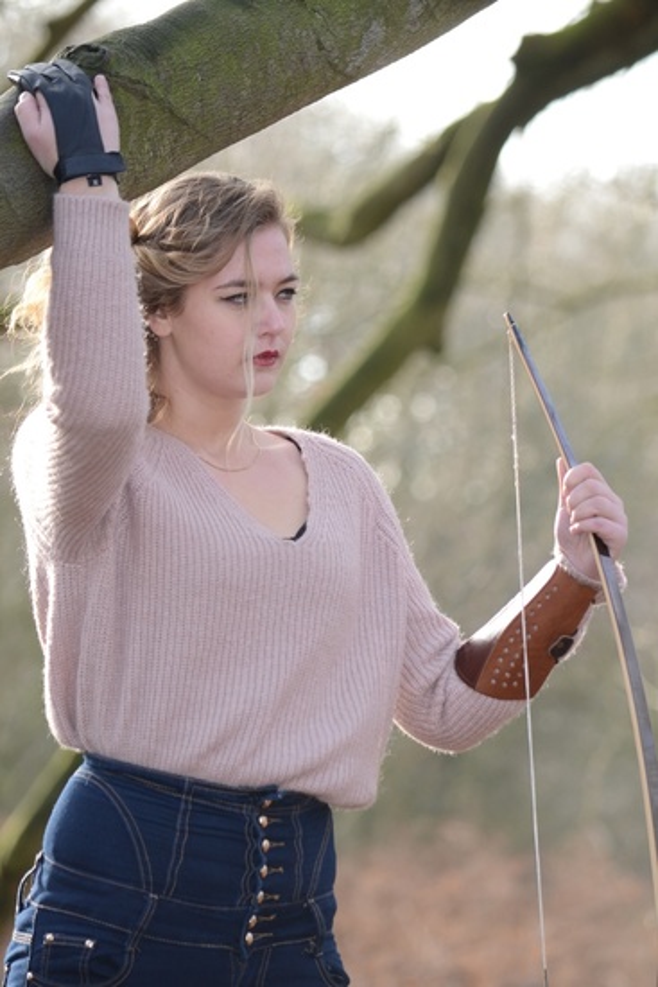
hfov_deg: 5.9
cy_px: 494
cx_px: 329
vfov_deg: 8.9
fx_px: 6370
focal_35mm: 232
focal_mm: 155
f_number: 5
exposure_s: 1/200
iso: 400
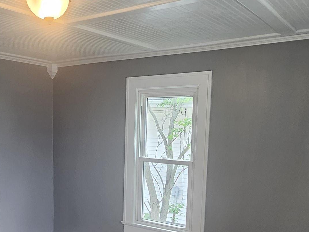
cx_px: 120
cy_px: 180
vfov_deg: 37.5
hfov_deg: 49.7
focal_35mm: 37
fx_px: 330
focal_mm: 2.2
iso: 100
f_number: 2.2
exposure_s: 1/60
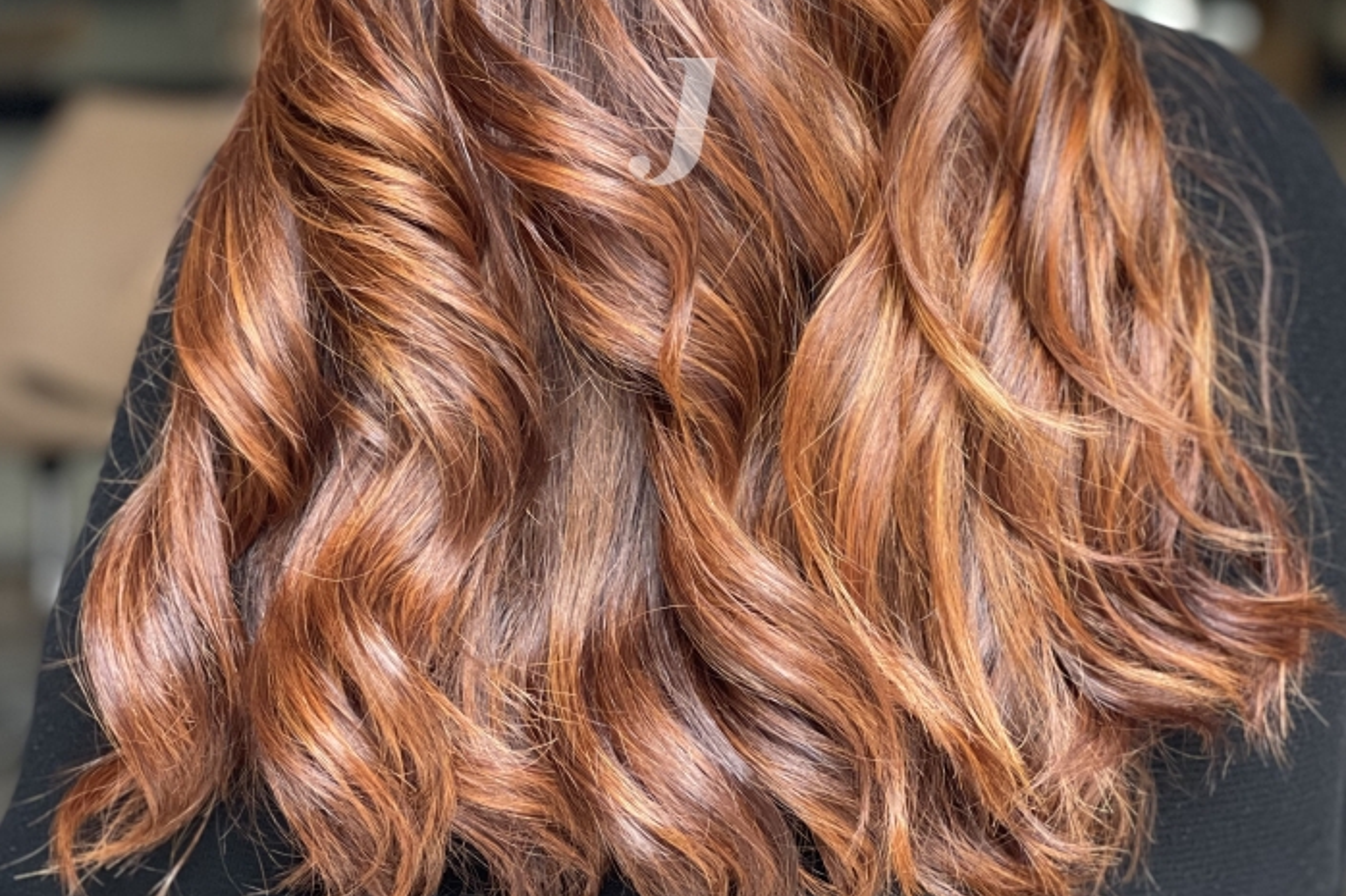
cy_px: 120
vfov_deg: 15.2
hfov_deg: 22.9
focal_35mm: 89
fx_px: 3327
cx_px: 673
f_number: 2.2
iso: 250
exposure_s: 1/121
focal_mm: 7.5
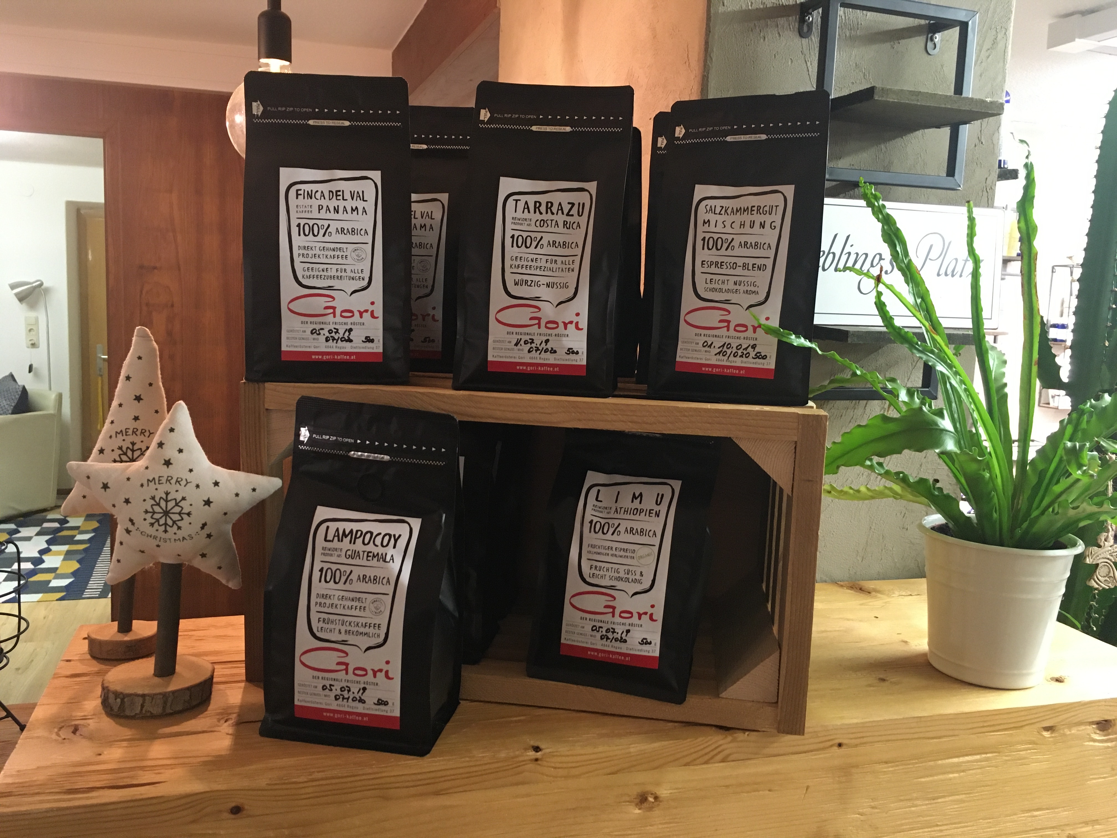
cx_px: 558
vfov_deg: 48.2
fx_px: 936
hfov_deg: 61.7
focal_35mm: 29
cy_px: 419
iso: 200
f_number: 2.2
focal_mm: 4.15
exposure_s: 1/25
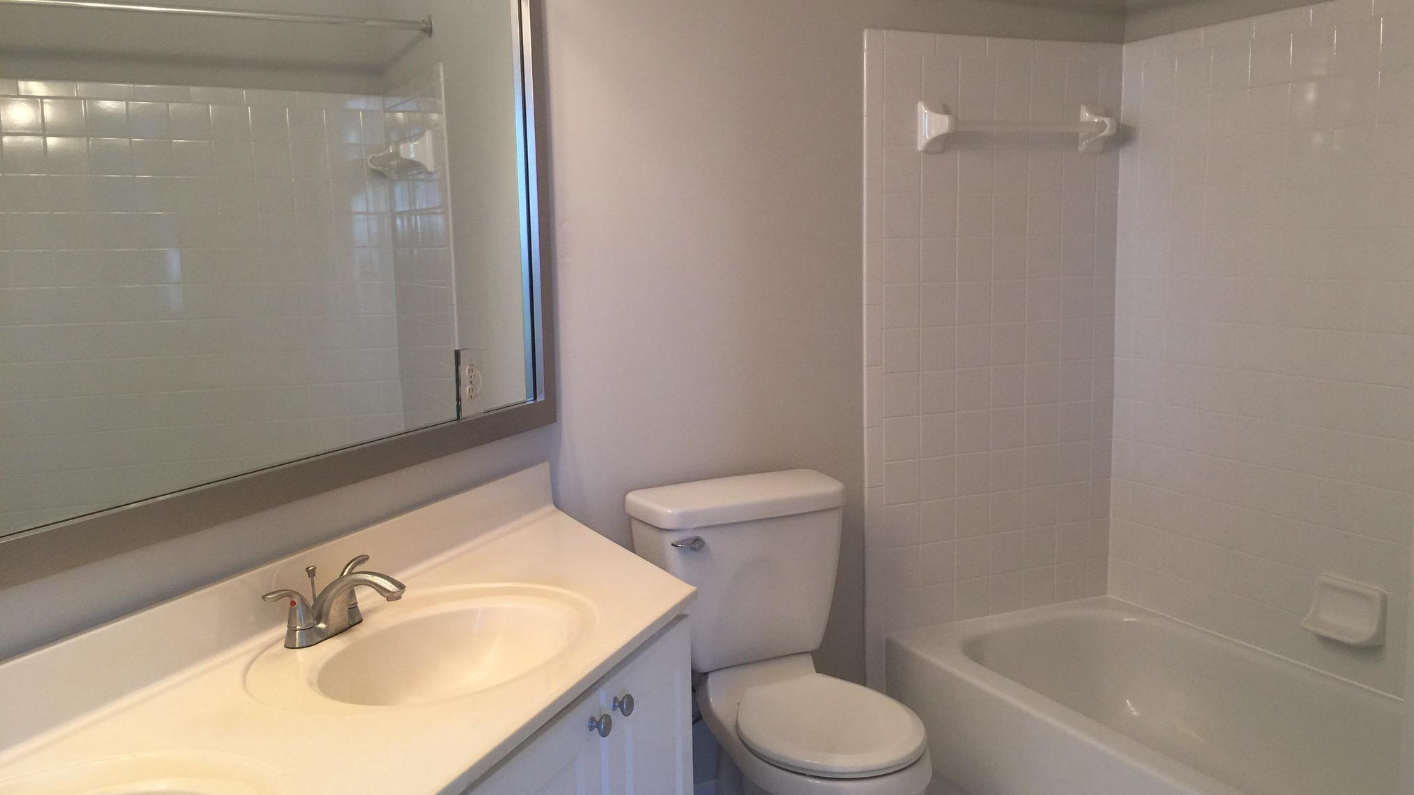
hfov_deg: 61.0
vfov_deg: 36.7
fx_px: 1200
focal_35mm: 32
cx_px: 715
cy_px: 394
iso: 32
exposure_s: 1/30
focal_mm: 4.15
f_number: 2.2
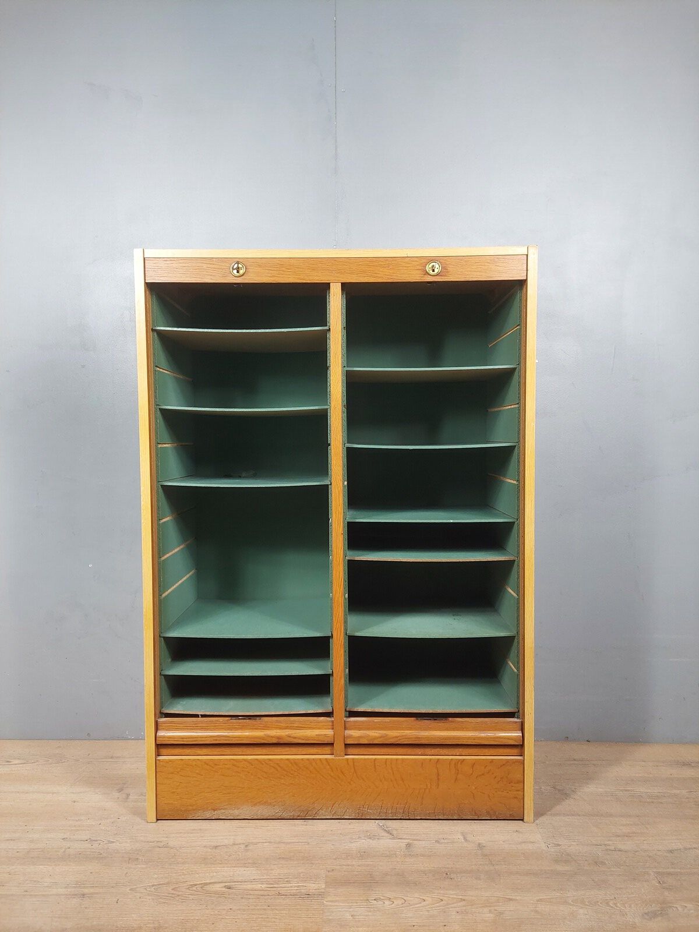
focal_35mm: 25
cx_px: 350
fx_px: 673
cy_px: 466
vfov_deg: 69.4
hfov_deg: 54.9
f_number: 1.8
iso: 320
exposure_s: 1/50
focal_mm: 5.23
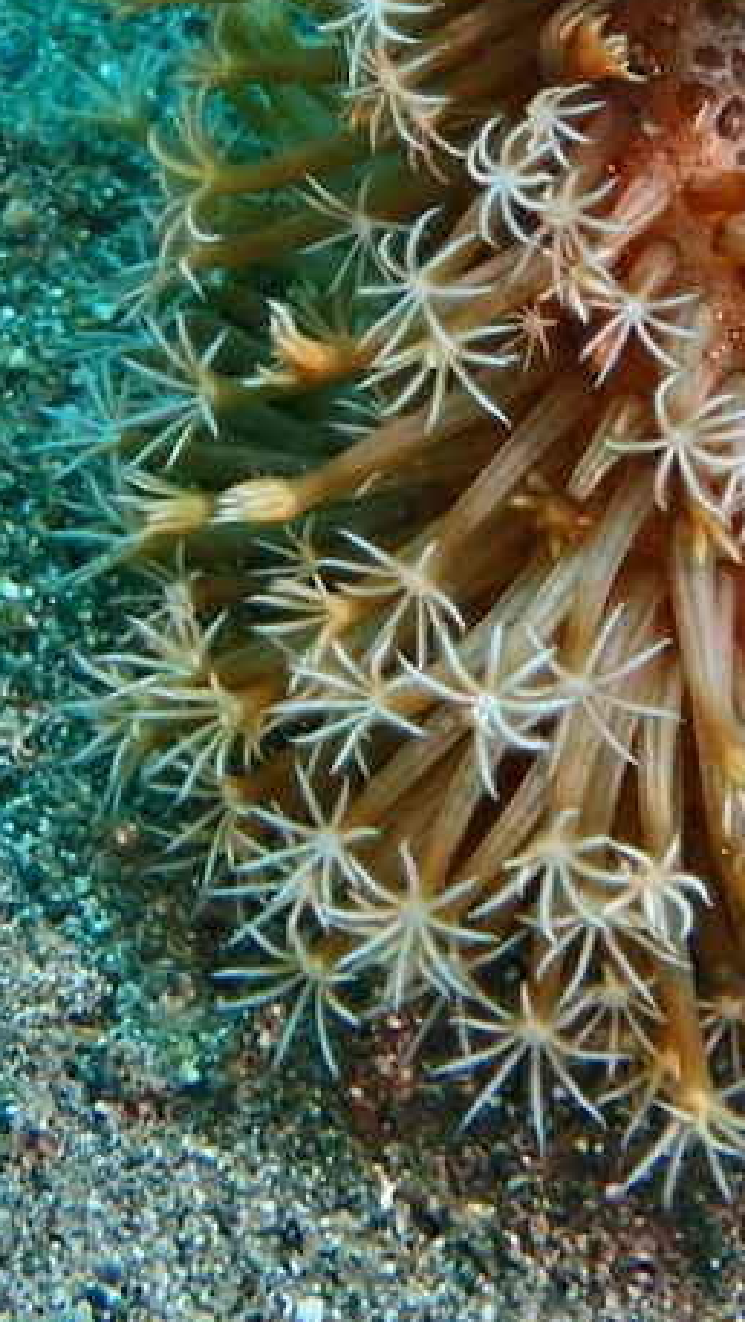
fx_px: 4841
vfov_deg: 15.4
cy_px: 98
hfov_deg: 8.8
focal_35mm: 138
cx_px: 644
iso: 200
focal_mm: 11.88
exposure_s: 1/250
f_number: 5
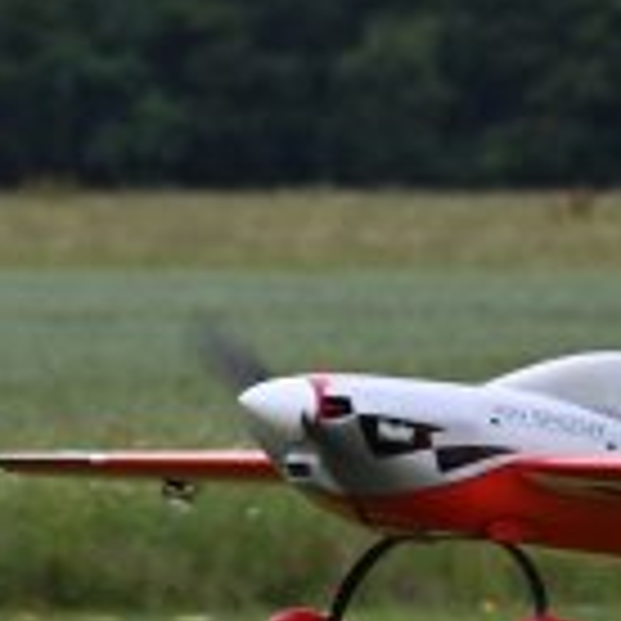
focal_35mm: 919
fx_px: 18652
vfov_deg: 1.9
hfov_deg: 1.9
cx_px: 526
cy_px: 576
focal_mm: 200
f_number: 5.6
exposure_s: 1/640
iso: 640
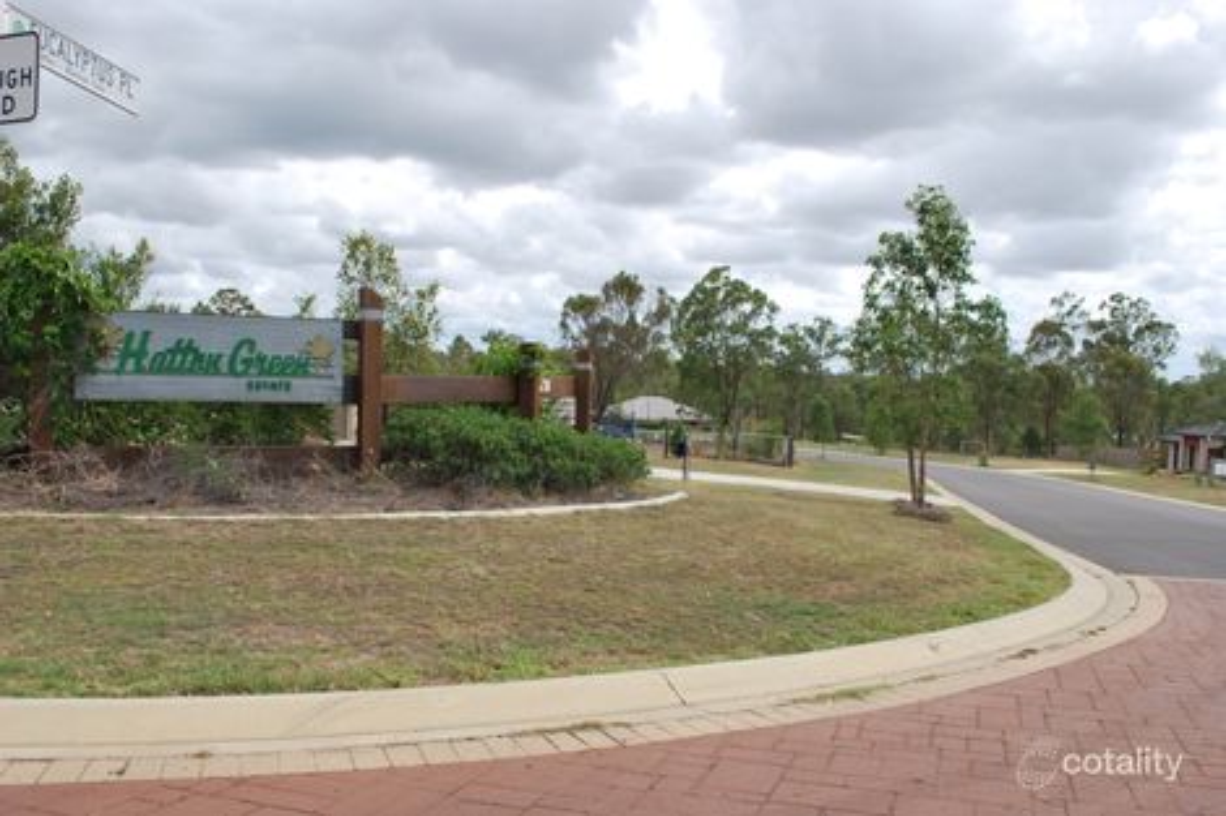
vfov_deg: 43.6
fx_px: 1021
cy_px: 408
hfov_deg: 61.9
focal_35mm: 30
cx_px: 613
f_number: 8
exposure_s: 1/250
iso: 100
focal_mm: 20
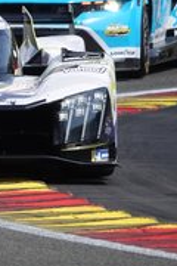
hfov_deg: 1.1
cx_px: -56
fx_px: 8923
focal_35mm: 1210
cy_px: 84
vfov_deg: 1.7
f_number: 4
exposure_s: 1/1000
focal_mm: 177.86
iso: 160
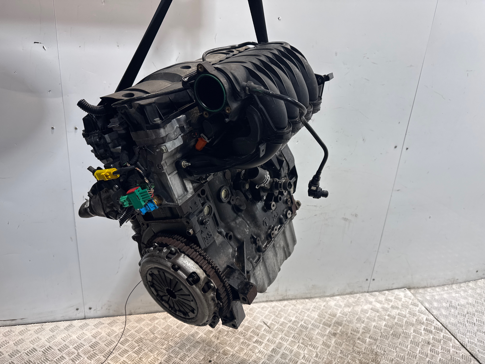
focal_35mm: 24
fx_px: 336
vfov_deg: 56.8
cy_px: 182
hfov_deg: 71.6
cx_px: 242
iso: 80
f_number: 1.78
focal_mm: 6.76
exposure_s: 1/100
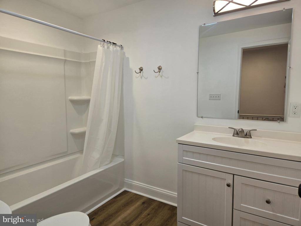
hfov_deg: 73.9
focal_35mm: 23
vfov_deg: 58.9
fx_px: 200
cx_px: 150
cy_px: 113
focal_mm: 5.4
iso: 64
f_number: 1.8
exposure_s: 1/120
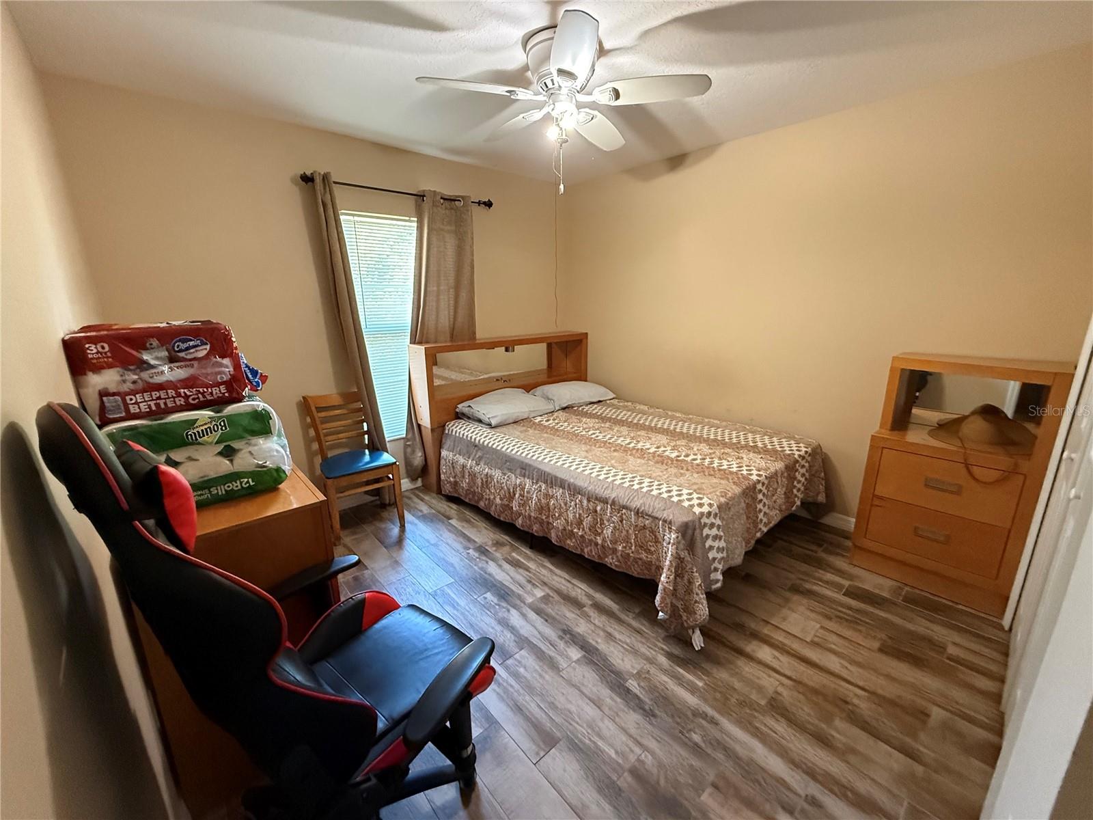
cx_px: 546
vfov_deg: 85.7
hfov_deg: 102.1
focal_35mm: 14
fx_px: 442
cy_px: 410
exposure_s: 1/60
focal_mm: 2.22
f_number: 2.2
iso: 640
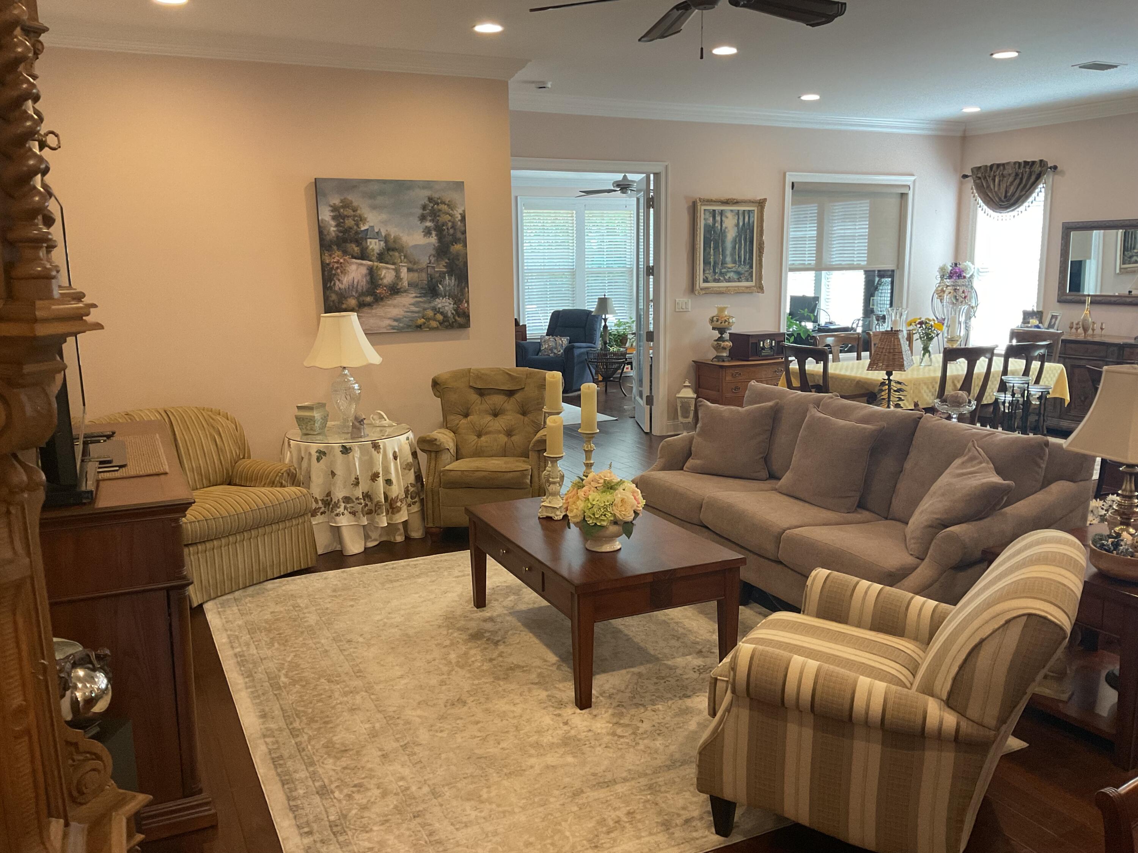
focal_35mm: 29
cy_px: 426
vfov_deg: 48.2
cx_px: 569
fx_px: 953
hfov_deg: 61.7
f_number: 1.8
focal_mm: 3
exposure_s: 1/60
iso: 125
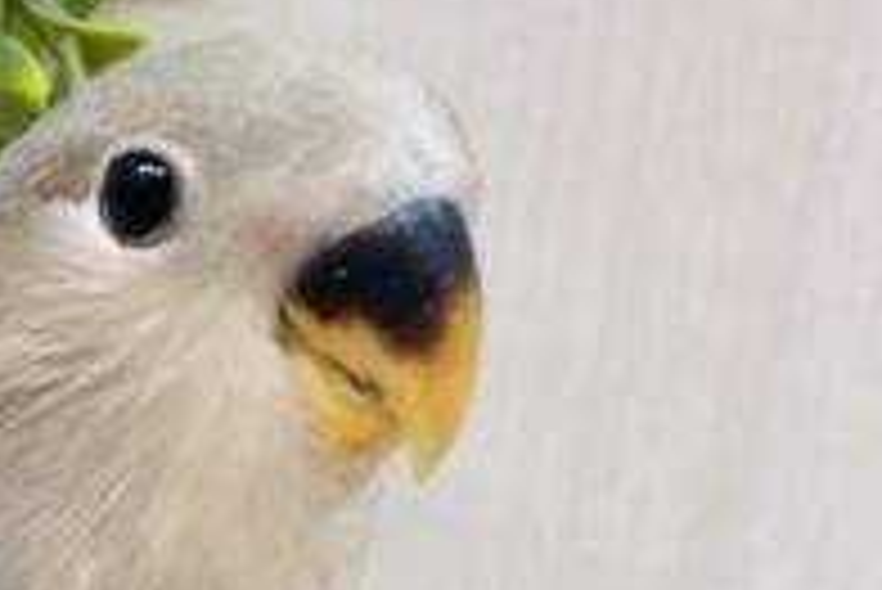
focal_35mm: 85
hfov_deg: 21.8
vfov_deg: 16.0
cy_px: 468
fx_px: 2084
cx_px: -230
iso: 100
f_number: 1.8
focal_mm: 4.25
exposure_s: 1/100
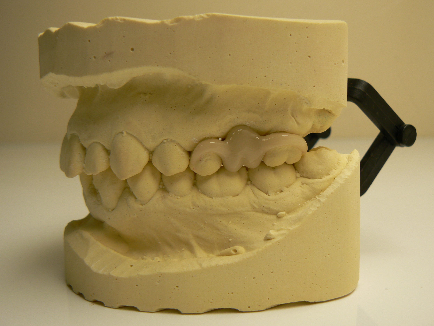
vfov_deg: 38.7
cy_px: 159
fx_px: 464
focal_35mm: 37
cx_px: 220
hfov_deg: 50.1
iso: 80
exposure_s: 1/125
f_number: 4
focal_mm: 6
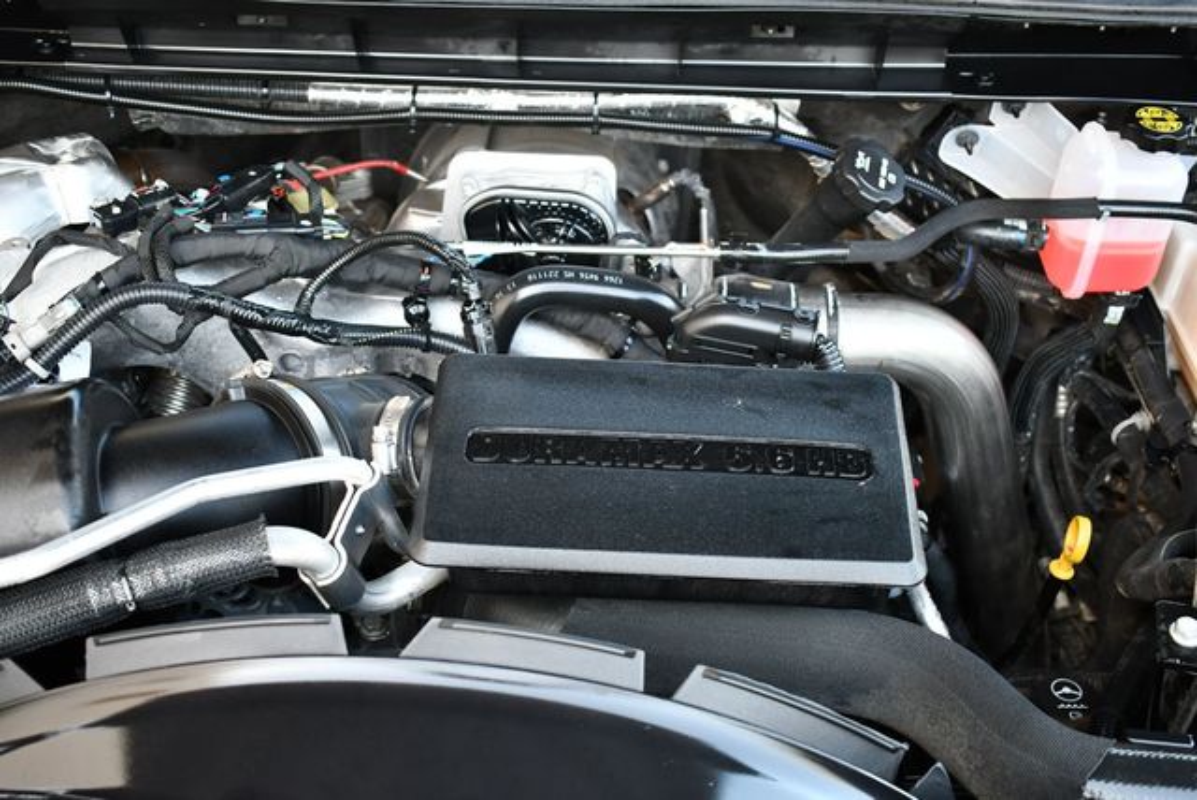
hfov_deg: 46.4
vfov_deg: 32.0
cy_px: 400
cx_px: 598
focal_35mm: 42
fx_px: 1398
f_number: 3.8
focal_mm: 21
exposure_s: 1/160
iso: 800
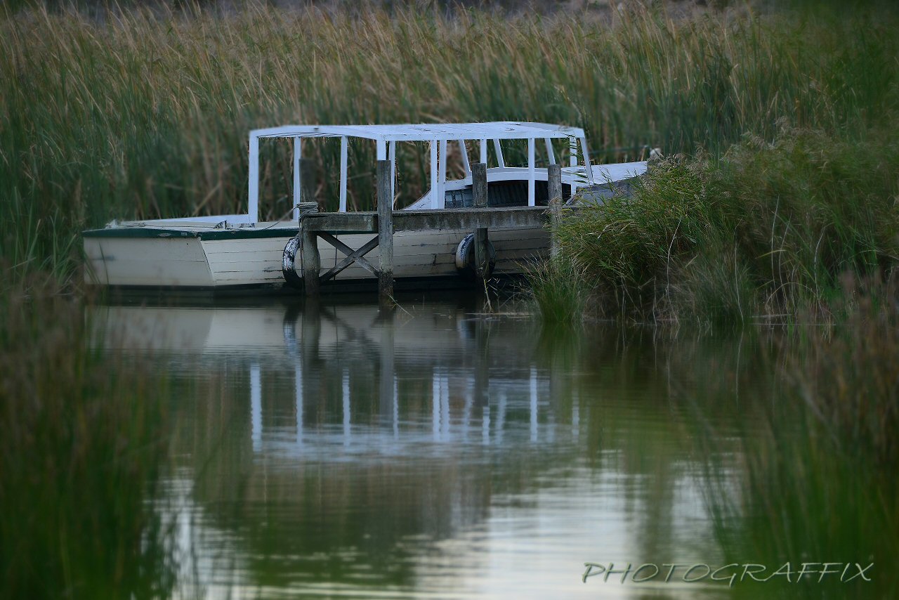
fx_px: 9991
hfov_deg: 5.2
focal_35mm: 400
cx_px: 450
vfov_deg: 3.4
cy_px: 300
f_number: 6
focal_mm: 400
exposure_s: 1/160
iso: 1000
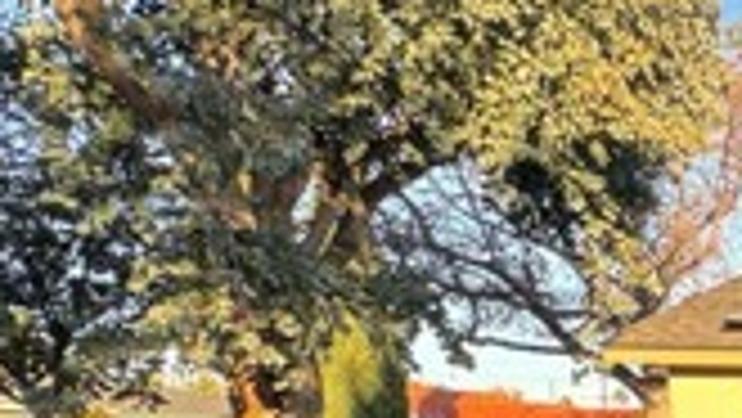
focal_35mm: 59
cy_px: 598
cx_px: 1367
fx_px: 1161
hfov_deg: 21.4
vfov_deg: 18.4
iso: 40
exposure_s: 1/99
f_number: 2.2
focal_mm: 2.22
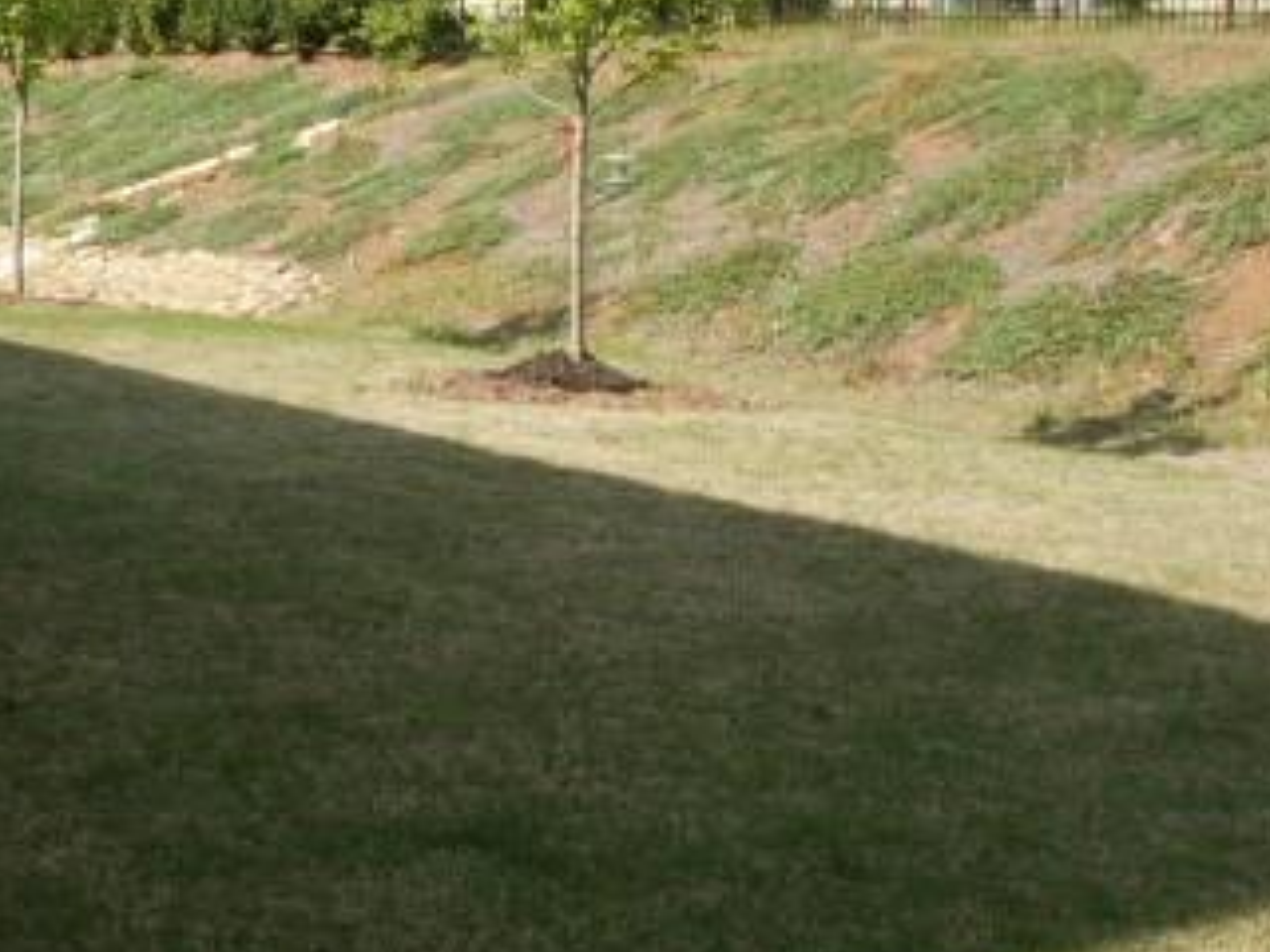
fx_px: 2568
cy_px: 369
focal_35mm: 70
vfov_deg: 21.0
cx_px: 24
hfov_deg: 26.4
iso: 64
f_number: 6.7
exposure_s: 1/125
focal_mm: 7.2
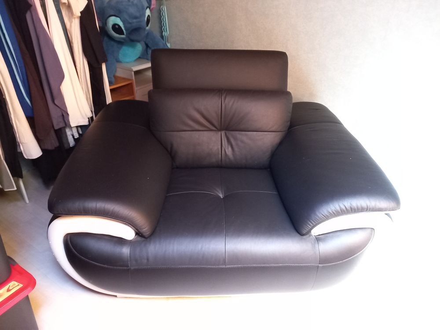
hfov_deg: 69.4
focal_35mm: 25
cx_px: 220
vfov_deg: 54.9
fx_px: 318
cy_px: 165
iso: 1250
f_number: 2
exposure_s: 1/15
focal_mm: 4.6
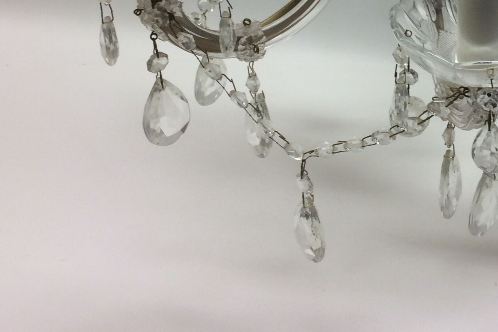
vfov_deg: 17.8
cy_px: -94
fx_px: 996
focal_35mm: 72
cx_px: 434
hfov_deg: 27.2
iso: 50
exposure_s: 1/50
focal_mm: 4.15
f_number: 2.2
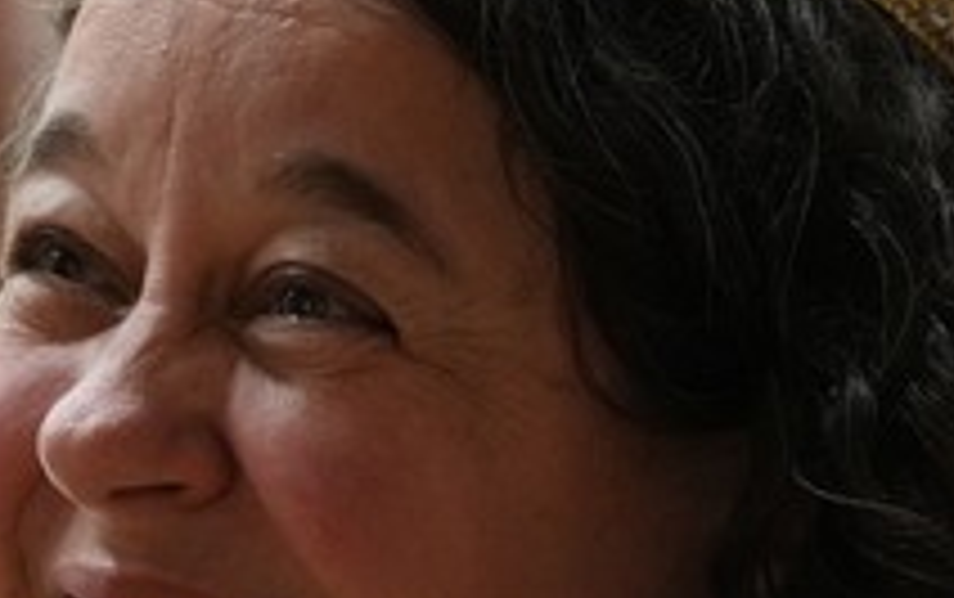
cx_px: 450
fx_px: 25585
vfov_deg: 1.3
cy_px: 825
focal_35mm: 983
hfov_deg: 2.1
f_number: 2.8
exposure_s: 1/250
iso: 3200
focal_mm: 200
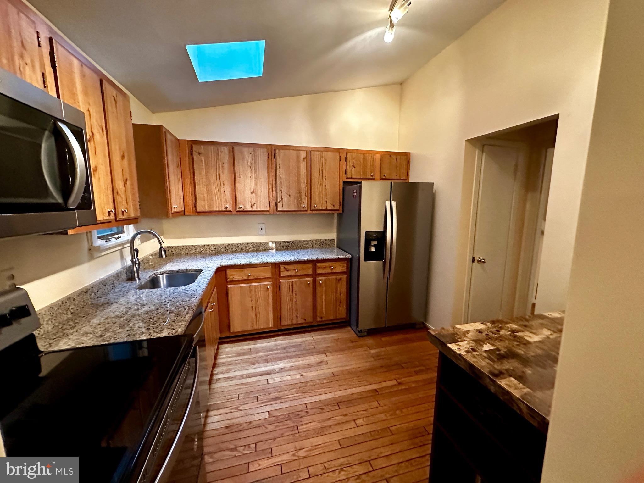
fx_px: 260
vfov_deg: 85.7
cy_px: 242
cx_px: 322
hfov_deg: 102.1
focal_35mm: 14
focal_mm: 2.22
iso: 1000
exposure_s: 1/60
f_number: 2.2
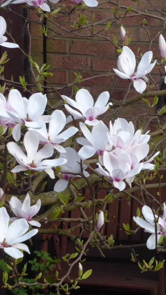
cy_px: 148
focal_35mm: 293
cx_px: 143
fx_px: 2293
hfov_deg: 4.1
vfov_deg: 7.4
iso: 250
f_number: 5.5
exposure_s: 1/80
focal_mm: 28.7
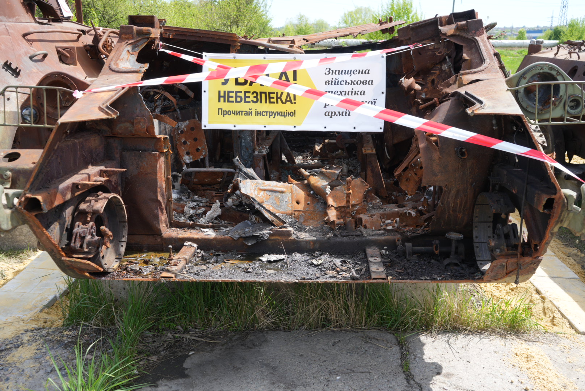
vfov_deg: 40.0
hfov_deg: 57.2
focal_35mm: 33
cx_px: 292
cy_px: 196
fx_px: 537
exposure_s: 1/125
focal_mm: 33
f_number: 5.6
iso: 100
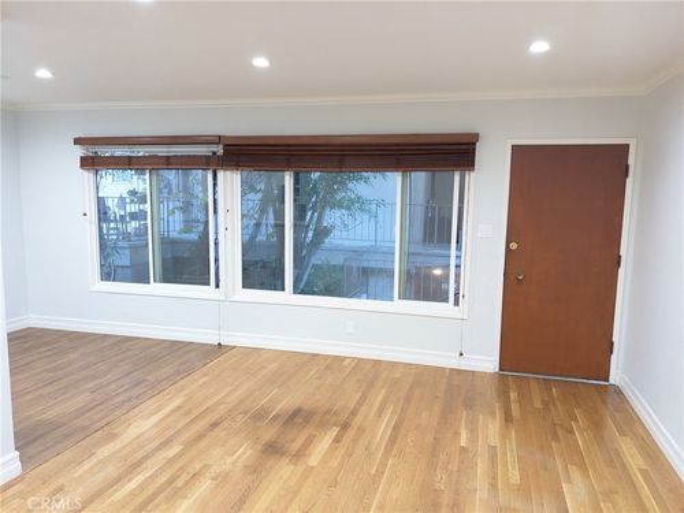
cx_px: 342
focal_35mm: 27
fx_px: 534
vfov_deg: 51.4
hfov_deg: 65.3
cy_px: 256
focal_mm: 4.38
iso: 433
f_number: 1.73
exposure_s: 1/60
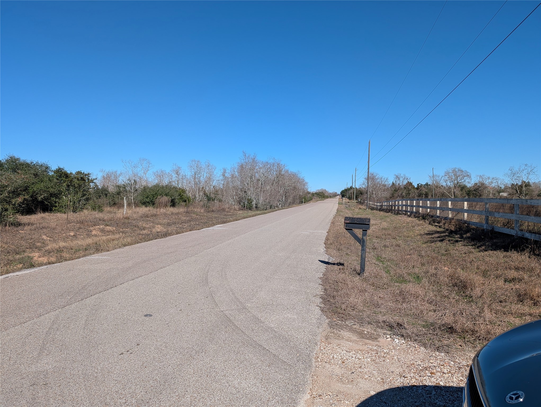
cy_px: 204
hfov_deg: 71.5
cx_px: 270
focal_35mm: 24
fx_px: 376
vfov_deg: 56.9
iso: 22
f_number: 1.68
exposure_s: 1/1548
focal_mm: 6.9
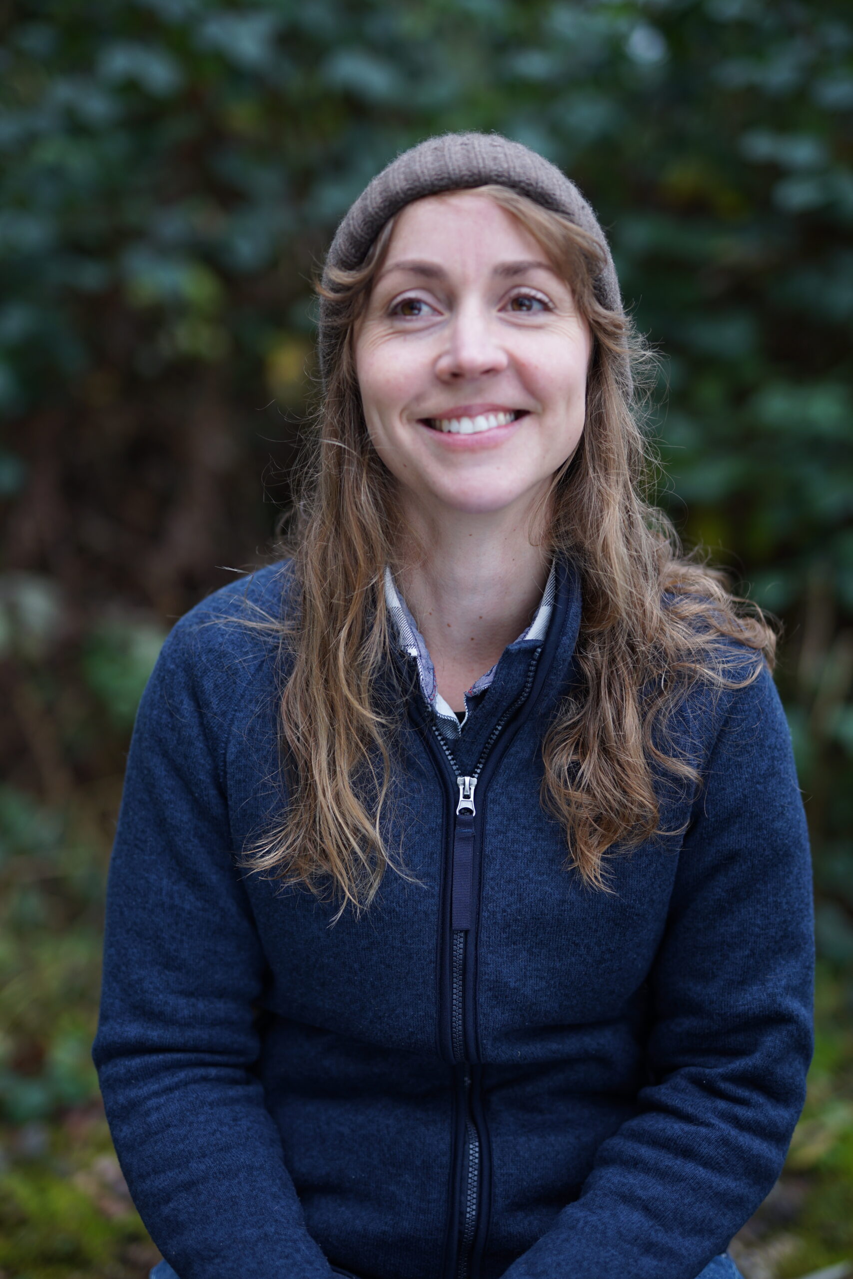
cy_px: 640
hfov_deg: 27.0
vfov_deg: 39.6
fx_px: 1777
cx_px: 426
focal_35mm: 50
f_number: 1.6
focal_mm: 50
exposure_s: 1/400
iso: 160
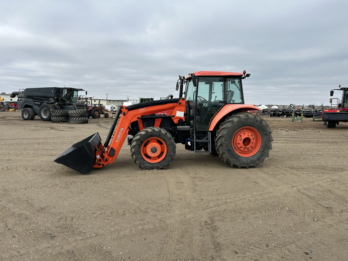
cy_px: 130
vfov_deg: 53.1
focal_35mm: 26
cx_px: 174
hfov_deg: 67.3
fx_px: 261
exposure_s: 1/2457
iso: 50
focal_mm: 5.7
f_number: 1.5
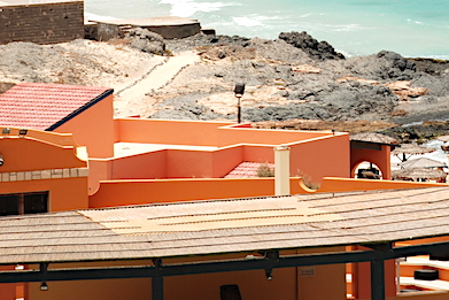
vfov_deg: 4.5
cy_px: -78
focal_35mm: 307
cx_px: 425
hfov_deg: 6.7
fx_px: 3830
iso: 100
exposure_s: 1/500
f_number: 5.6
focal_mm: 80
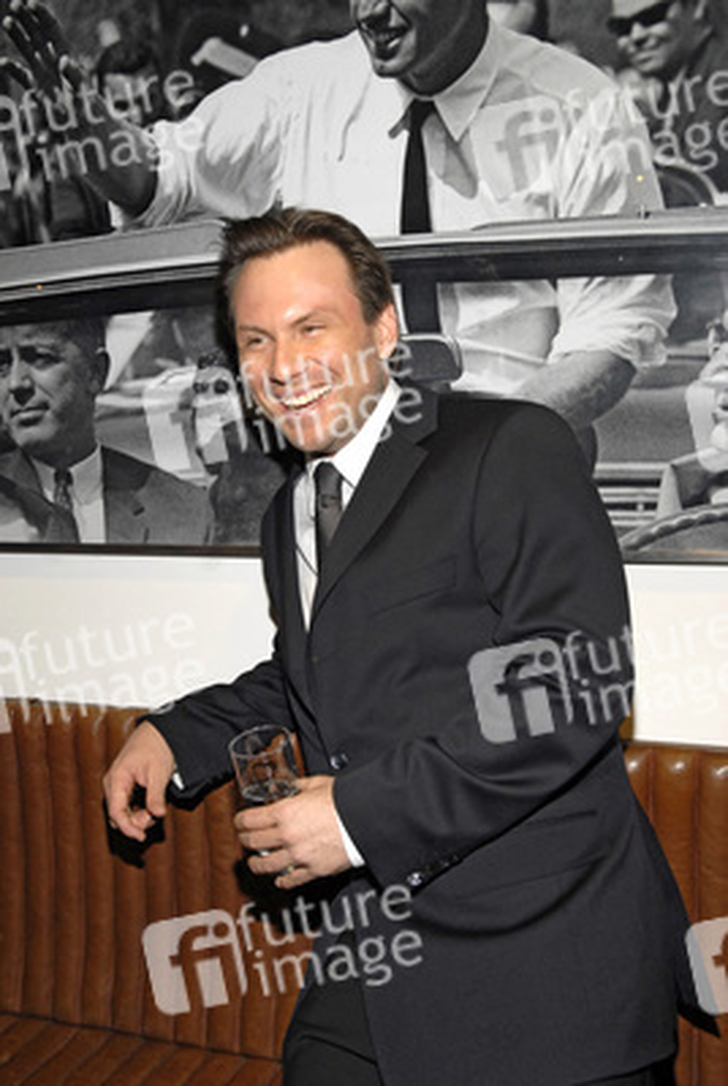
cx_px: 364
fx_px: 1179
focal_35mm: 39
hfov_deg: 34.3
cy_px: 543
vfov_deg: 49.5
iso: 400
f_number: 6.3
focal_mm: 26
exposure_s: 1/60
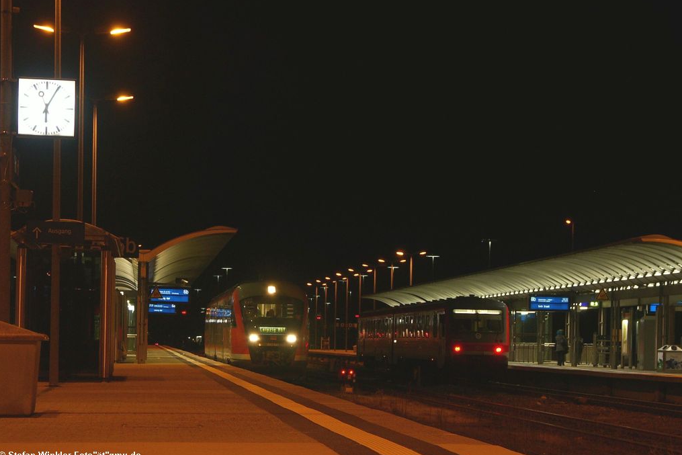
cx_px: 341
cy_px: 243
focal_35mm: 128
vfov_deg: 10.7
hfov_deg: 16.0
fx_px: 2425
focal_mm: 31.3
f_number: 5.6
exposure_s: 1/4
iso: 100
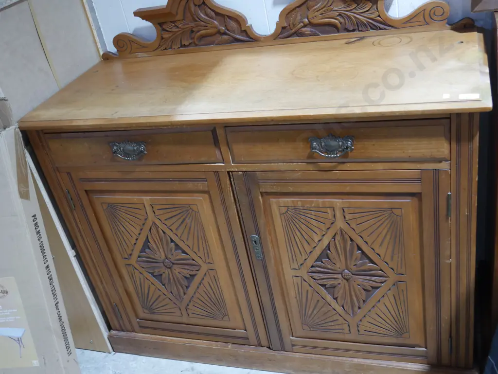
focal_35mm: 40
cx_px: 249
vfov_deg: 36.0
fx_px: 576
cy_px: 187
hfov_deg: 46.8
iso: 1250
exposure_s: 1/60
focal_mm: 20
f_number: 4.5
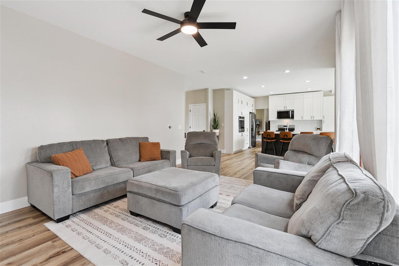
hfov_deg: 96.7
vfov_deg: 73.7
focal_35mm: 16
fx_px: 177
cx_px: 200
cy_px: 133
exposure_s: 1/40
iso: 400
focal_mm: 16
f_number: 9
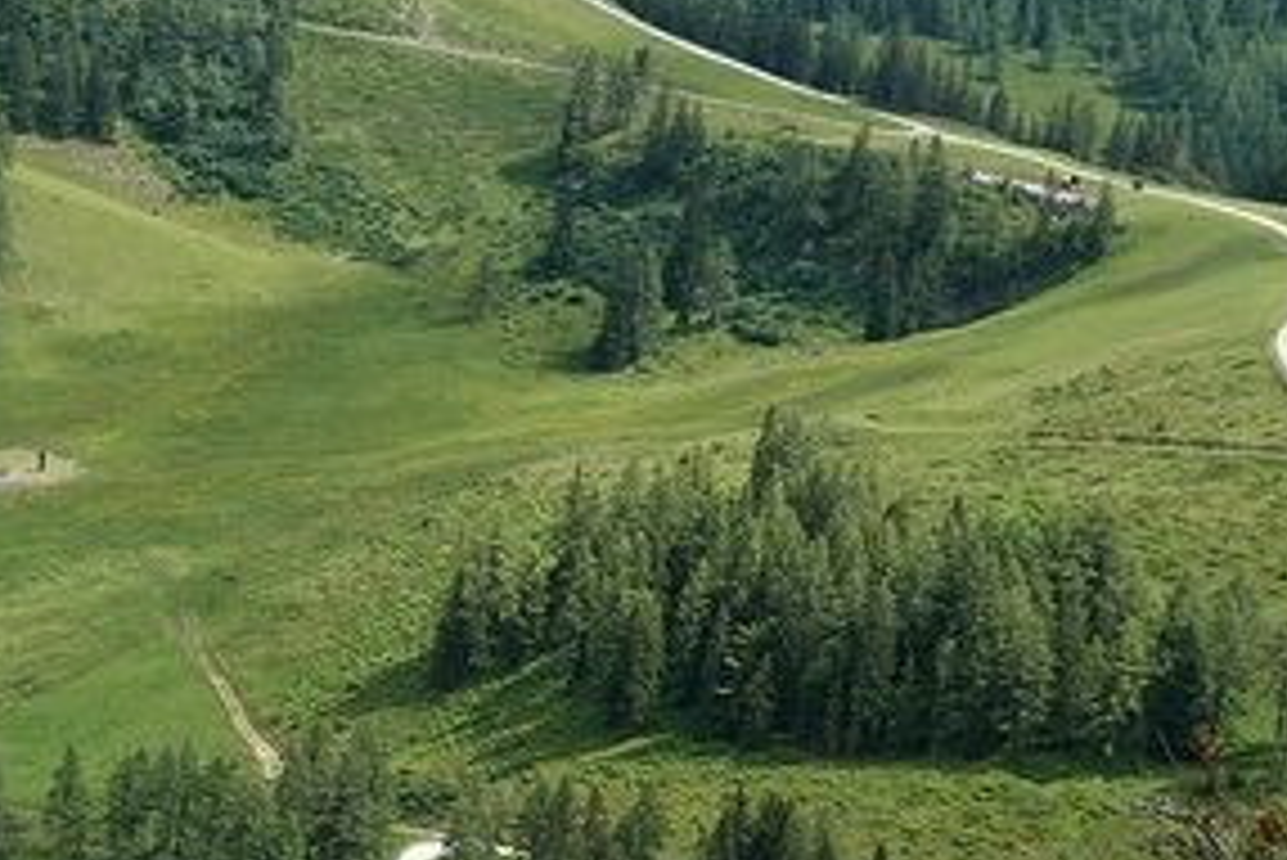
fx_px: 4757
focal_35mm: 133
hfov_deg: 14.8
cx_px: -310
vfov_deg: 10.3
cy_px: 389
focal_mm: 14.12
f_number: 3.5
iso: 125
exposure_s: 1/800
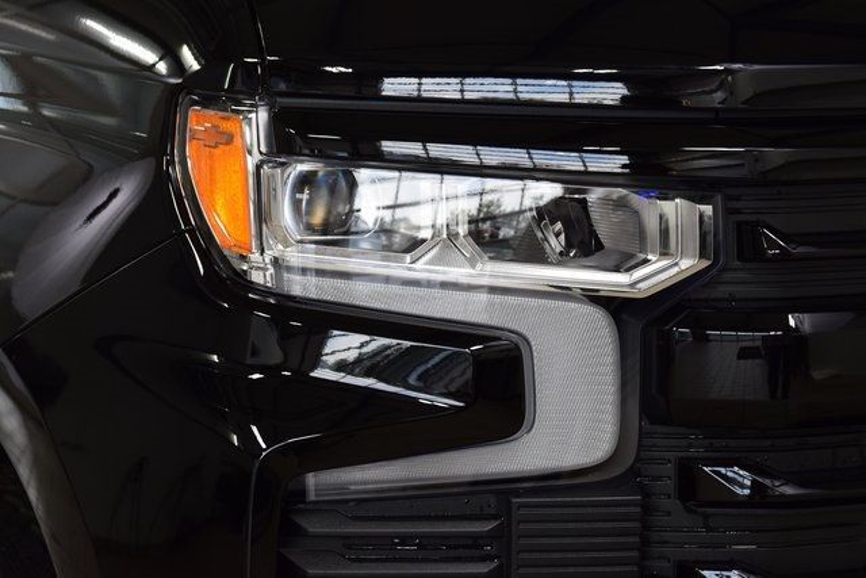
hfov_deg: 19.5
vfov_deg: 13.0
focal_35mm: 105
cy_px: 289
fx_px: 2526
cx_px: 433
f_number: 7.1
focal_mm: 70
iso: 720
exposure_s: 1/30
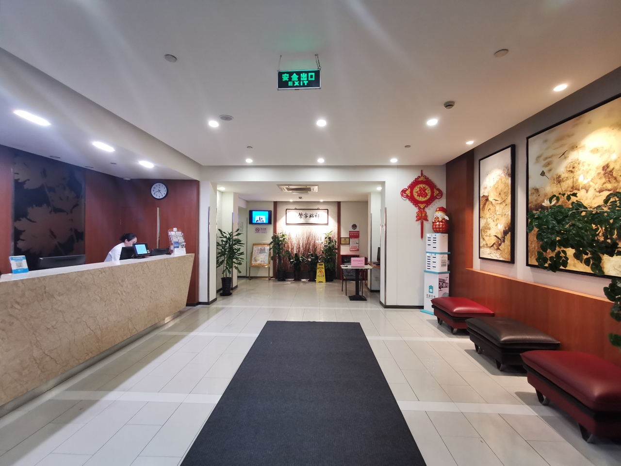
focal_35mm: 16
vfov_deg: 78.1
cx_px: 310
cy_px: 233
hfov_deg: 94.5
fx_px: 287
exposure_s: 1/20
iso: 500
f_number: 2.2
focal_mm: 2.35
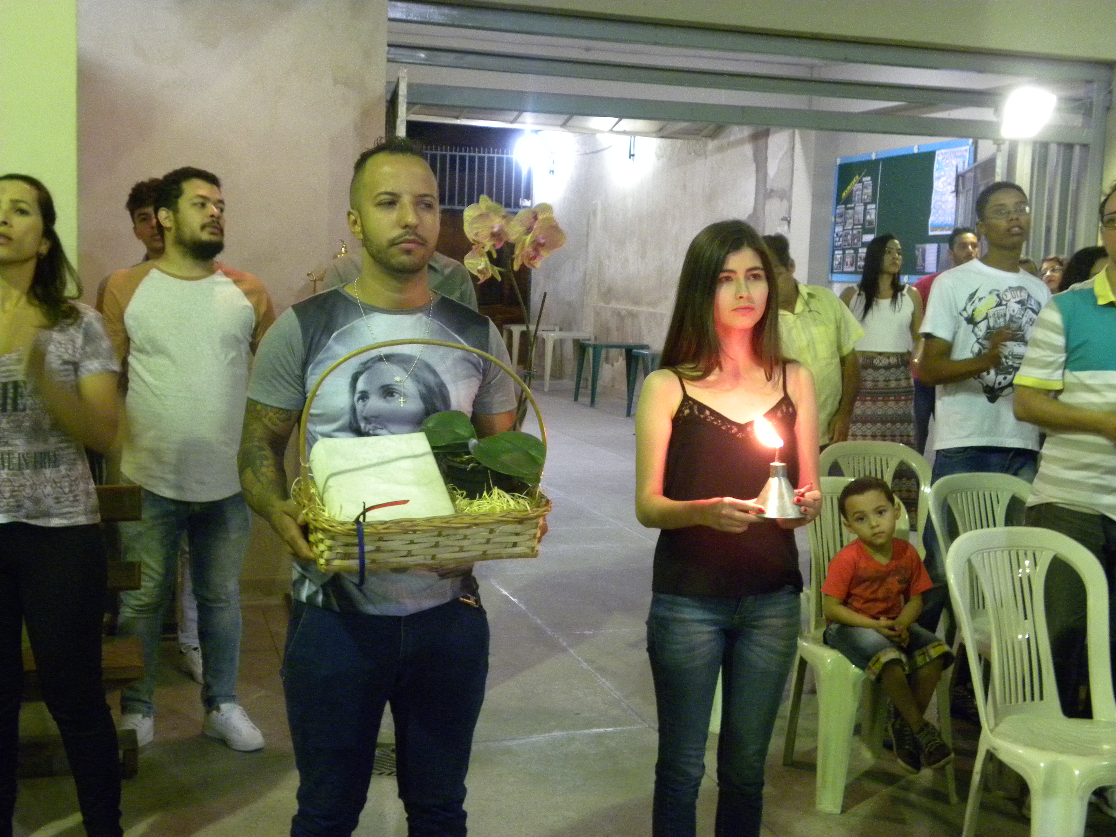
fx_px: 1483
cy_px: 418
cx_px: 558
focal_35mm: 46
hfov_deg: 41.2
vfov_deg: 31.5
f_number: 3.2
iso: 489
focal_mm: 8.2
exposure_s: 1/9.6
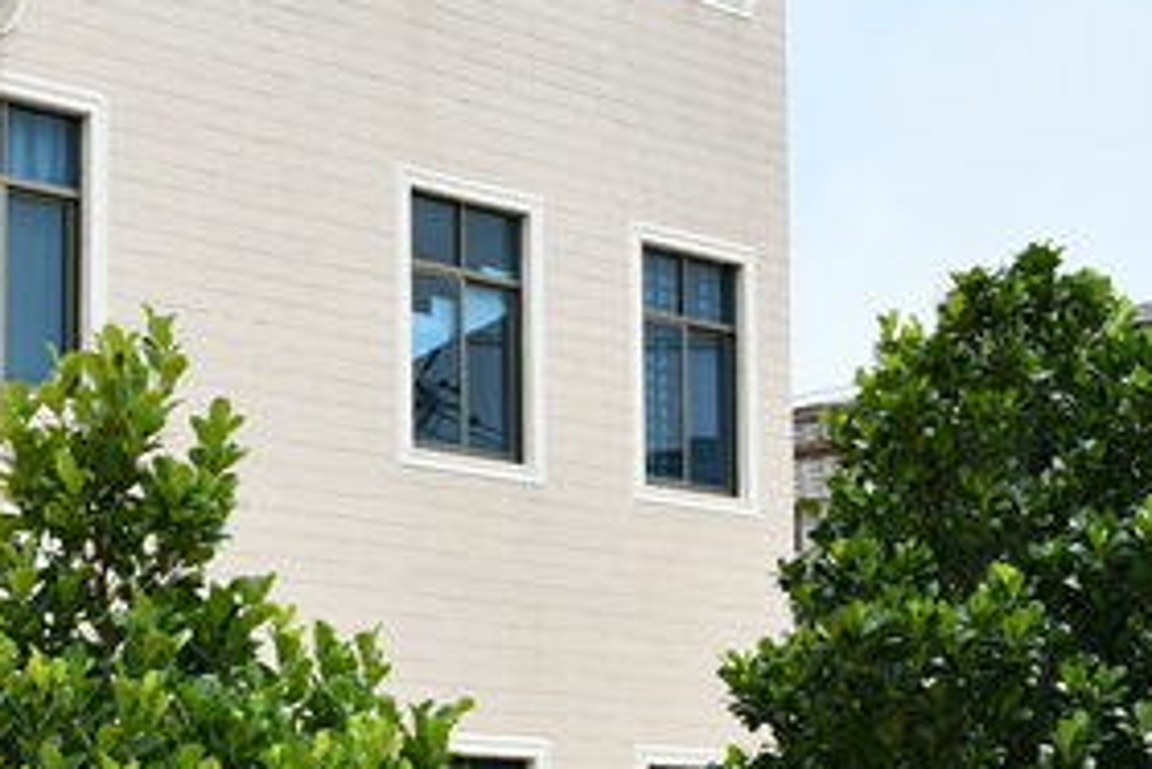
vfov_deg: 12.9
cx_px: 510
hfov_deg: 19.3
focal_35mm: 106
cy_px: 605
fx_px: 3394
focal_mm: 22
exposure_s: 1/200
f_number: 9
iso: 100
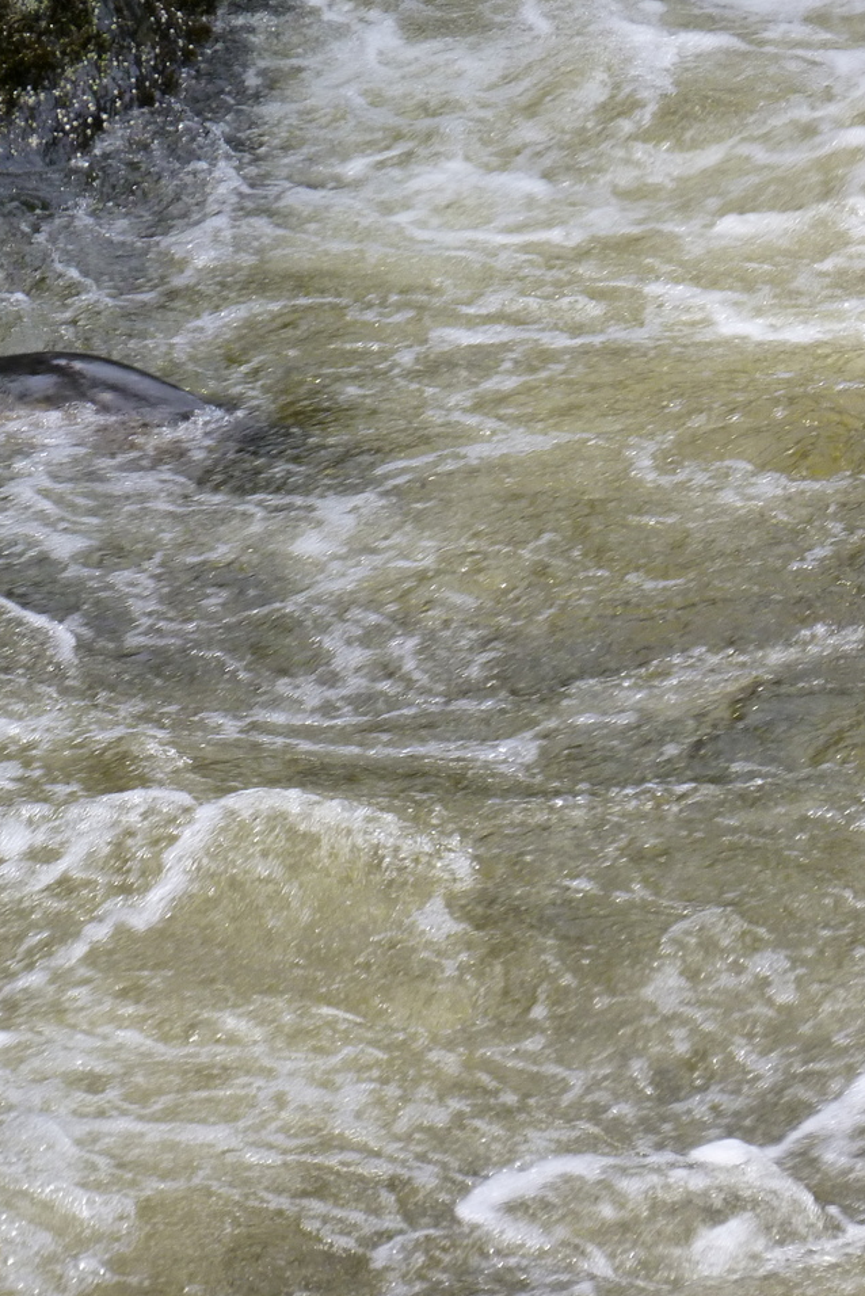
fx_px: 12532
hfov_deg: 4.0
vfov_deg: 5.9
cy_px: 649
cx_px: 164
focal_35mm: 348
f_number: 5.9
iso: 160
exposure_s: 1/125
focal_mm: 36
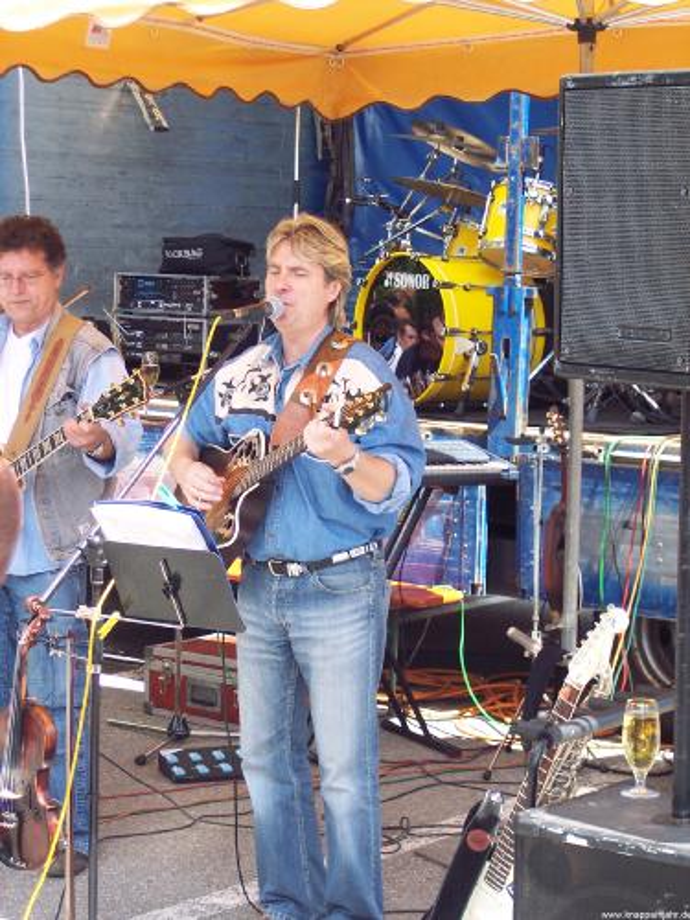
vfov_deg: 21.5
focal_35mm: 91
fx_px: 2419
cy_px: 460
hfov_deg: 16.2
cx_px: 345
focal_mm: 18.7
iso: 100
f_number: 4.1
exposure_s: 1/125
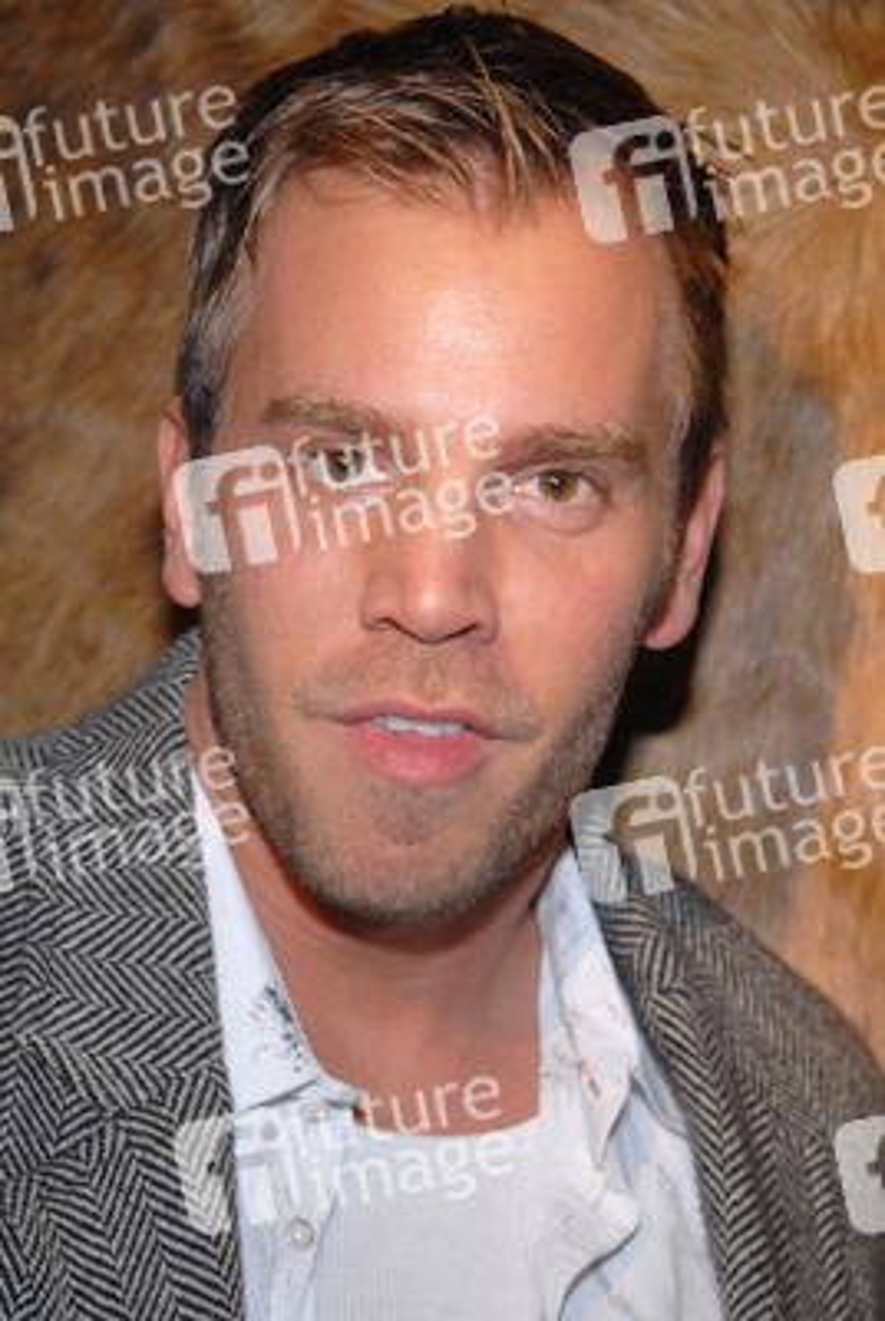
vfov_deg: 14.4
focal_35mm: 142
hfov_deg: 9.7
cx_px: 442
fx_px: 5236
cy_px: 660
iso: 400
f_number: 8
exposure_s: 1/80
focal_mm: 95
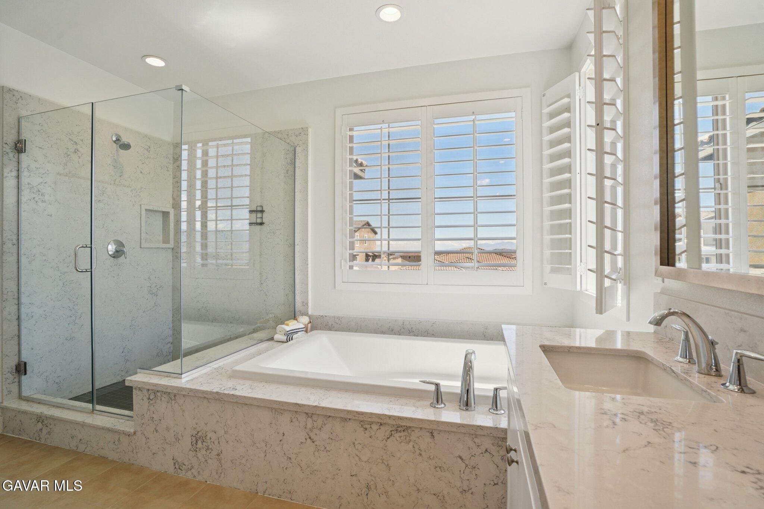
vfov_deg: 71.7
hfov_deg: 94.6
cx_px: 382
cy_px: 254
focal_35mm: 17
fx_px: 352
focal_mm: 16.6
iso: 400
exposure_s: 1/250
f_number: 8
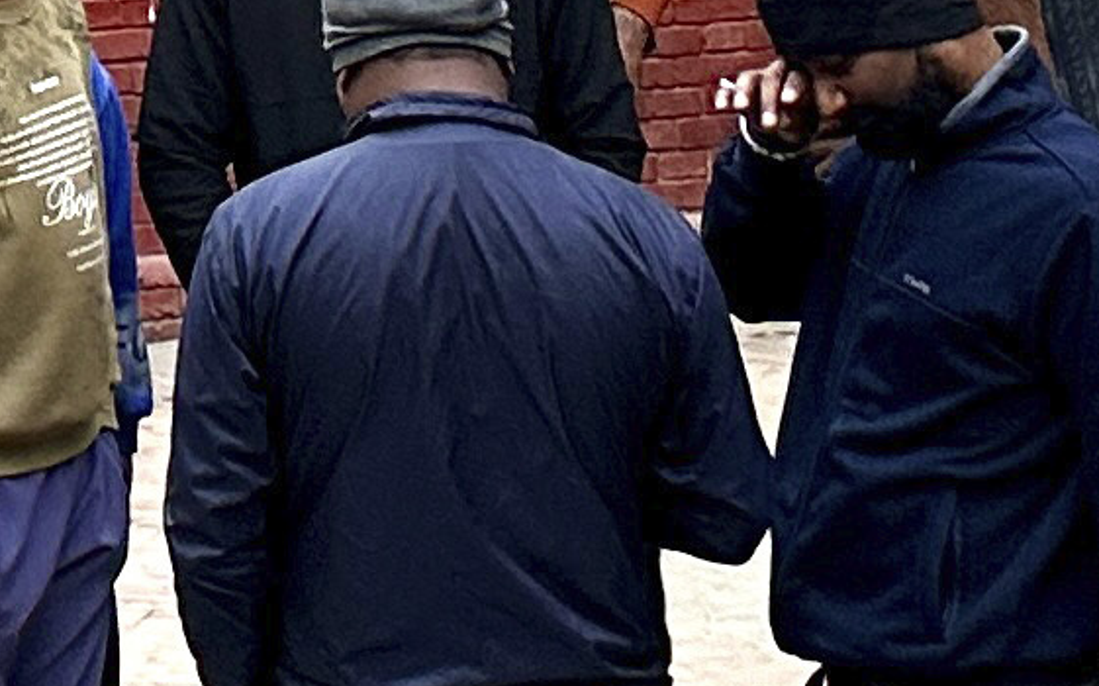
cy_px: -855
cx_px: -423
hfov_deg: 11.1
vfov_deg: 6.8
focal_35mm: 183
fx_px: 5478
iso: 200
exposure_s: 1/50
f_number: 1.78
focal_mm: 6.86
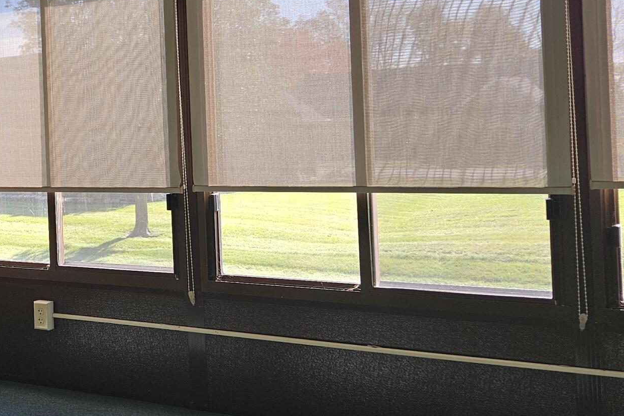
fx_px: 1005
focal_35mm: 58
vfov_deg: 23.2
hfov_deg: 32.0
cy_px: 116
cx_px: 8
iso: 25
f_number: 1.8
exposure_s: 1/172
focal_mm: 5.4
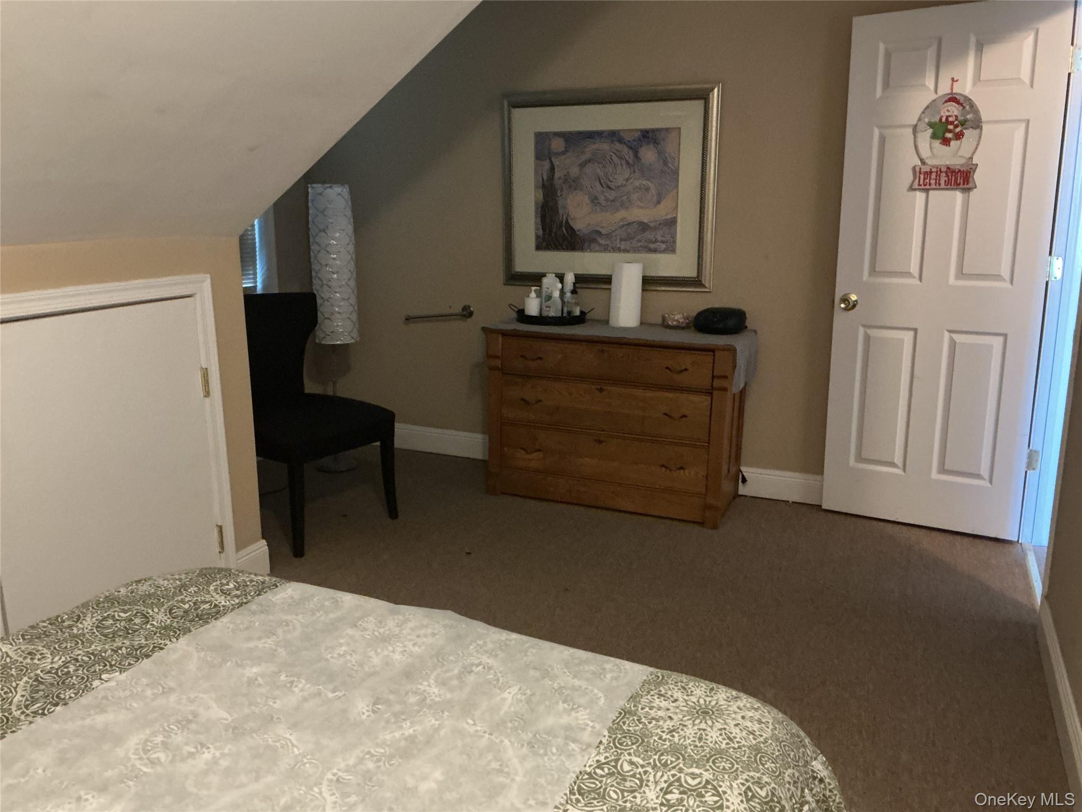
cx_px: 541
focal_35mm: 29
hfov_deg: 61.7
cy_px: 406
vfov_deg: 48.2
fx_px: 906
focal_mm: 3
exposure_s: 1/30
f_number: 1.8
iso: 640
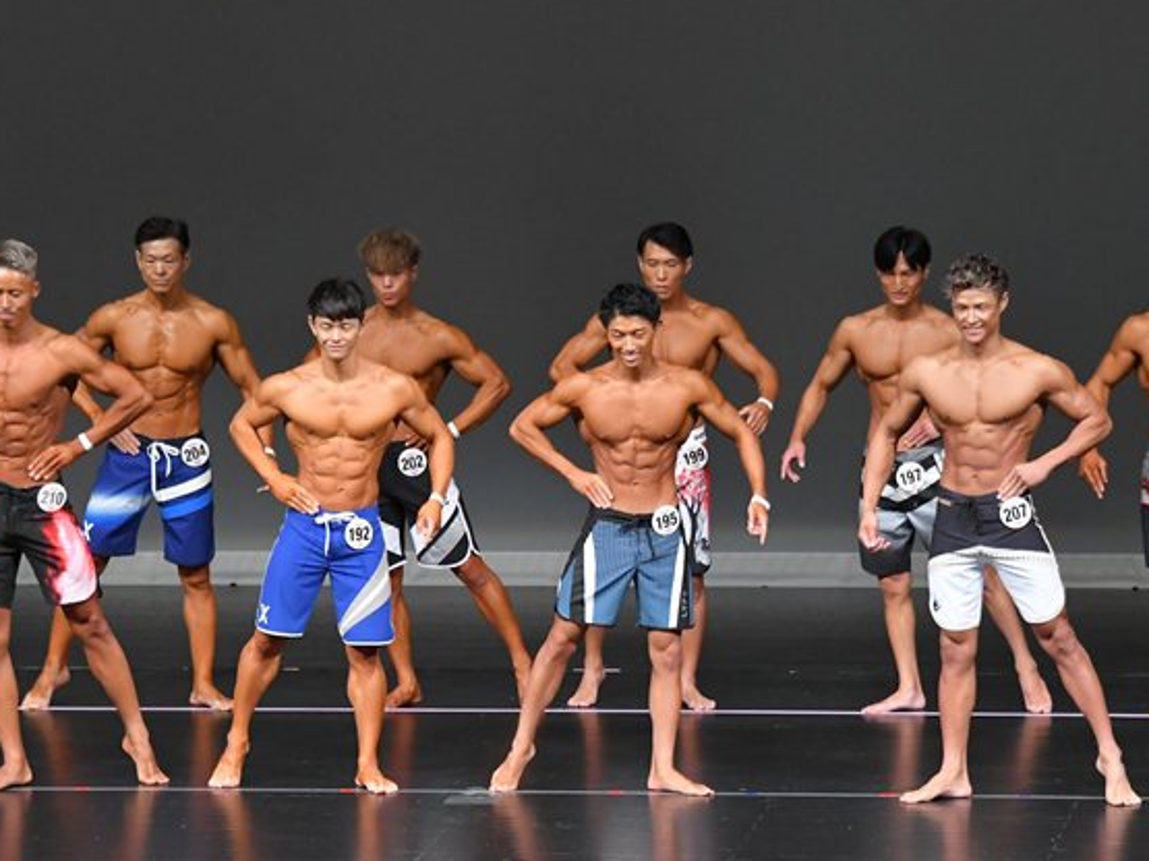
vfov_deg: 5.9
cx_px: 510
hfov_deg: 7.9
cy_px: 470
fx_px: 8330
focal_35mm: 251
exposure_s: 1/400
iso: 4000
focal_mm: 125
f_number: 5.6
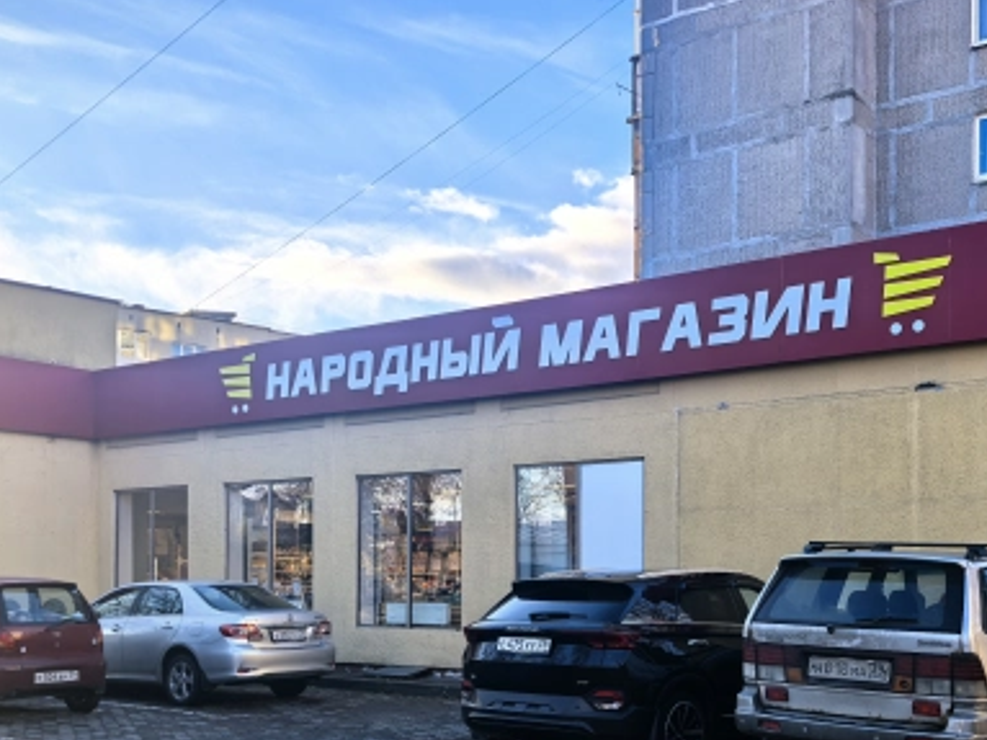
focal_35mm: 44
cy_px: 552
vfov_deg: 32.3
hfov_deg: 42.9
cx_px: 551
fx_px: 1254
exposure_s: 1/1838
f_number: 1.4
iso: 50
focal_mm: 6.98
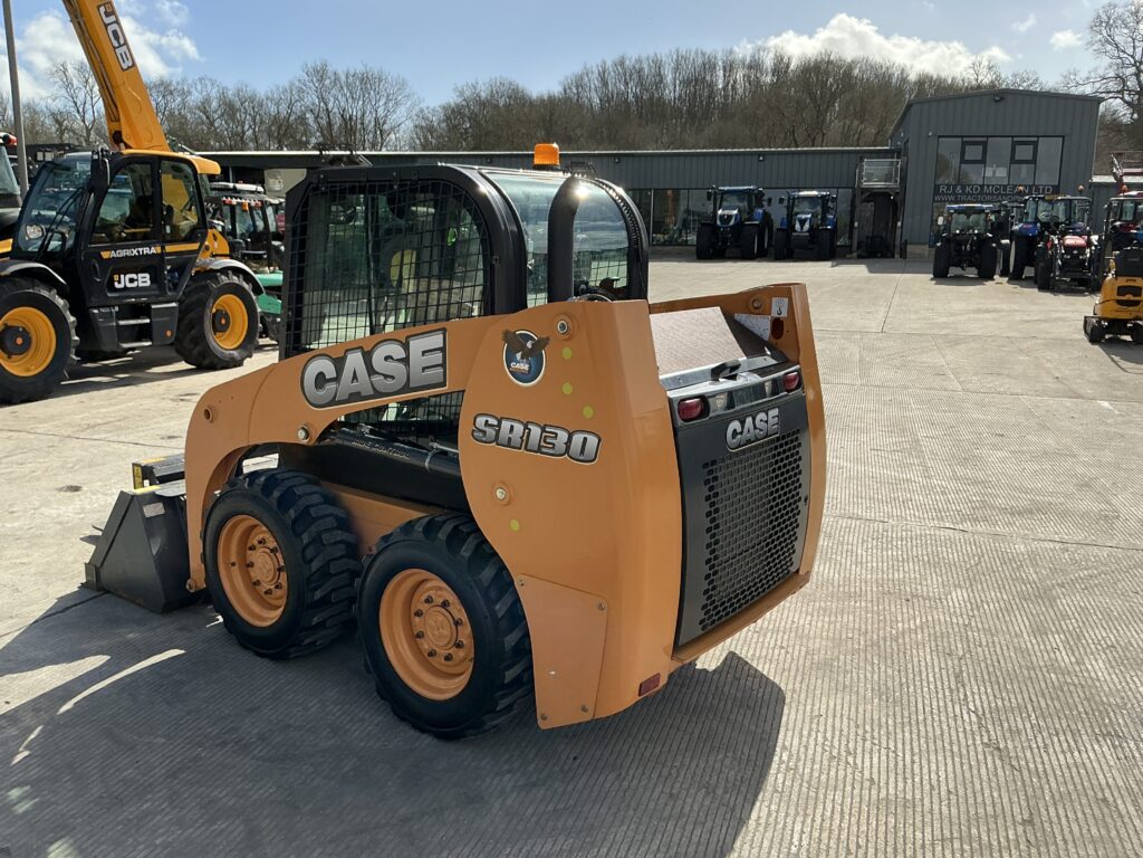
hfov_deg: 63.4
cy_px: 429
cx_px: 572
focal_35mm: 28
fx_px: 925
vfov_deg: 49.7
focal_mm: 3
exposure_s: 1/1786
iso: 25
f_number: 1.8
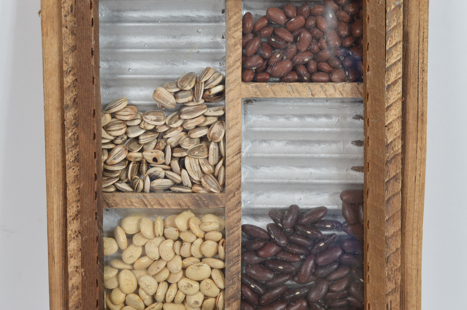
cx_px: 234
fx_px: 817
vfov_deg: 21.5
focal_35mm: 63
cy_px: 155
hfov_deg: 31.9
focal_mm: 42
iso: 100
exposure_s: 1/80
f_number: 9
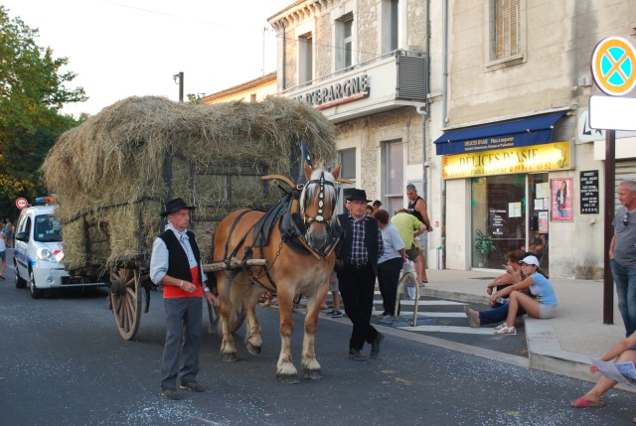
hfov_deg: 38.8
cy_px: 213
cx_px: 318
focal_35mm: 51
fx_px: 902
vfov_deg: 26.6
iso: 250
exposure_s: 1/60
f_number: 5
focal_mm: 34
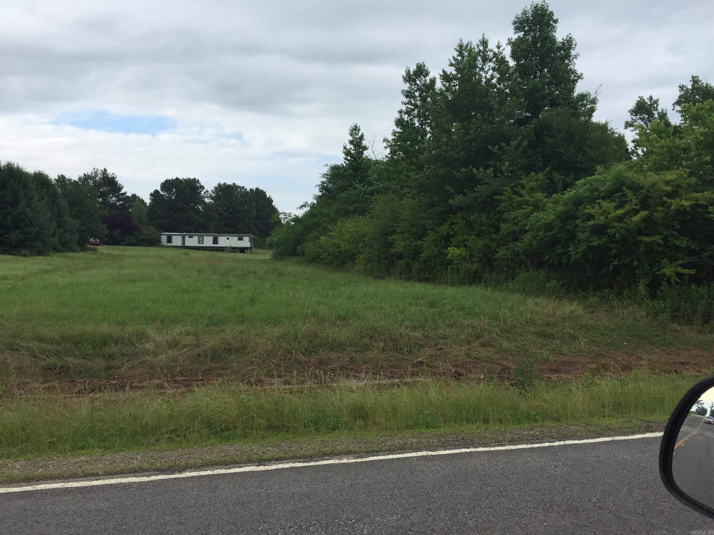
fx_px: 598
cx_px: 357
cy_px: 268
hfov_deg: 61.7
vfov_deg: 48.2
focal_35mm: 29
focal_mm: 4.15
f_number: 2.2
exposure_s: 1/1199
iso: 32
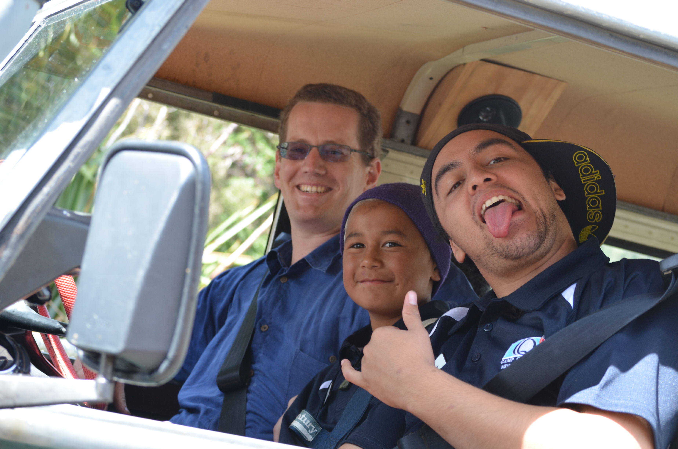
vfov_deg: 16.5
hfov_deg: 24.7
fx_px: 1551
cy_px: 224
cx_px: 339
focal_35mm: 82
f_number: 5.6
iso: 280
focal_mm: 55
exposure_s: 1/125
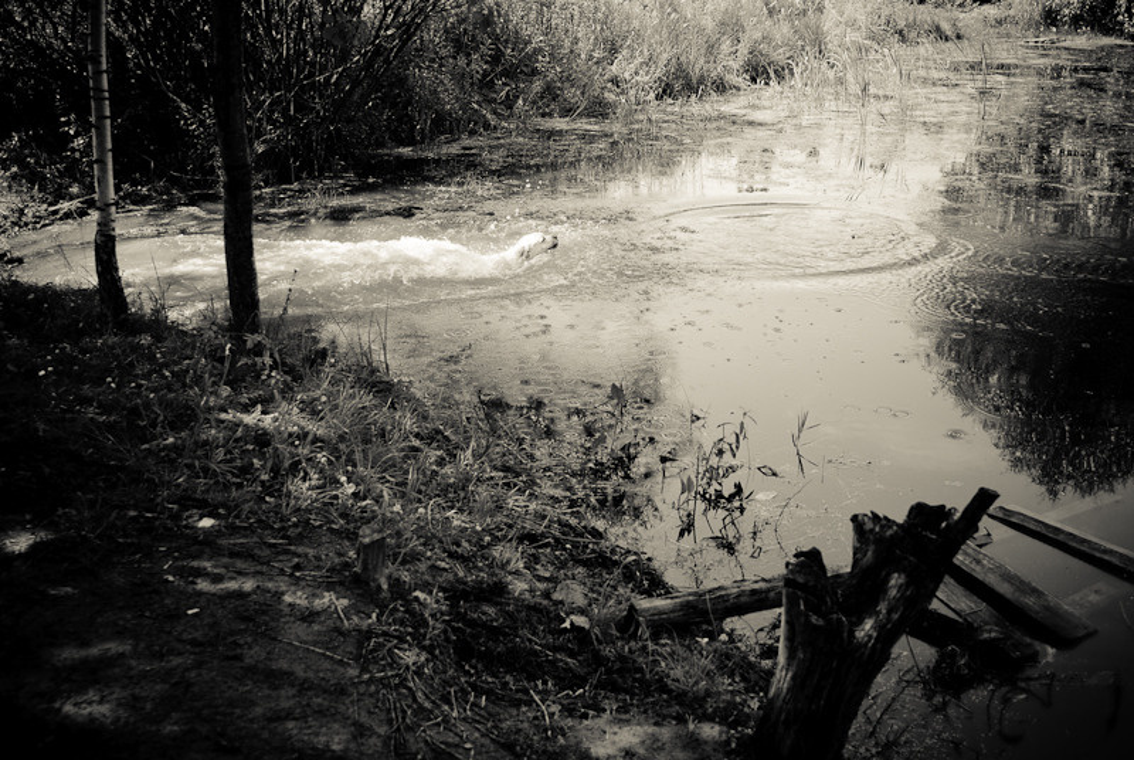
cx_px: 567
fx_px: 1136
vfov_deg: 37.0
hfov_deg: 53.1
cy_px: 380
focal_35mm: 36
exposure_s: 1/800
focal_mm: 24
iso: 100
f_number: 2.8
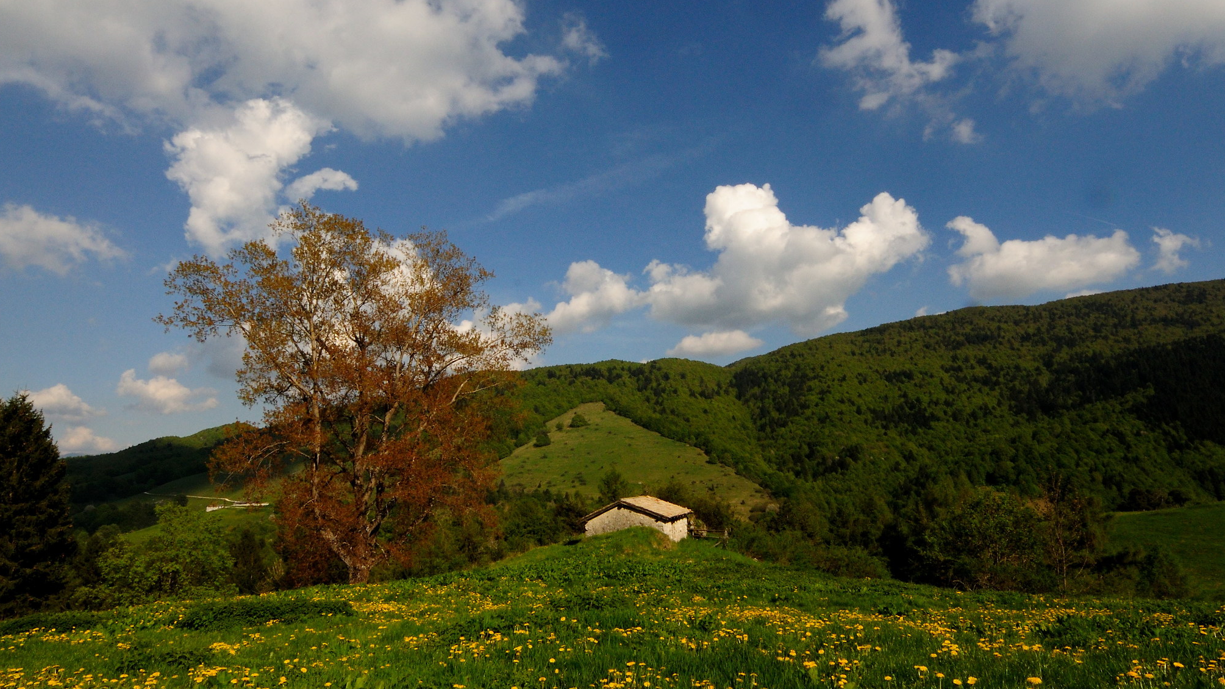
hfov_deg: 84.8
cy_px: 327
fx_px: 670
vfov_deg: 54.4
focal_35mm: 21
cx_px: 645
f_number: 22
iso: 640
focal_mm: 11
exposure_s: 1/250
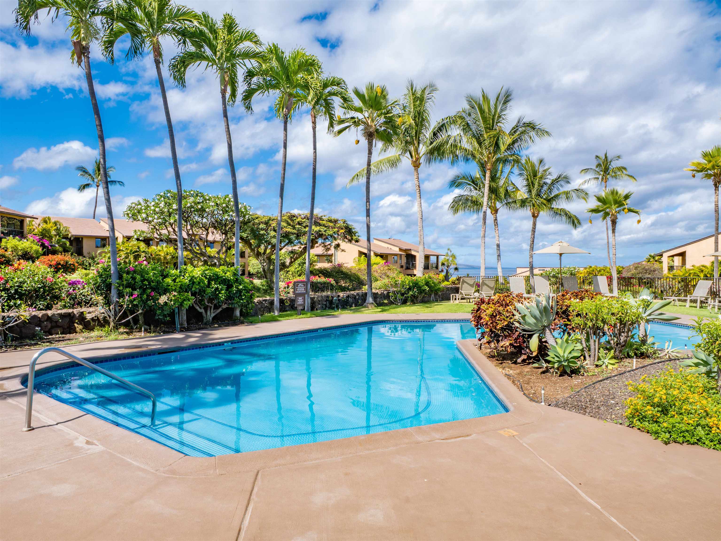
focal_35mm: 24
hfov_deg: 71.6
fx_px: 500
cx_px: 360
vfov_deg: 56.8
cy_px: 270
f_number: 9
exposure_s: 1/250
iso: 500
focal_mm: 12
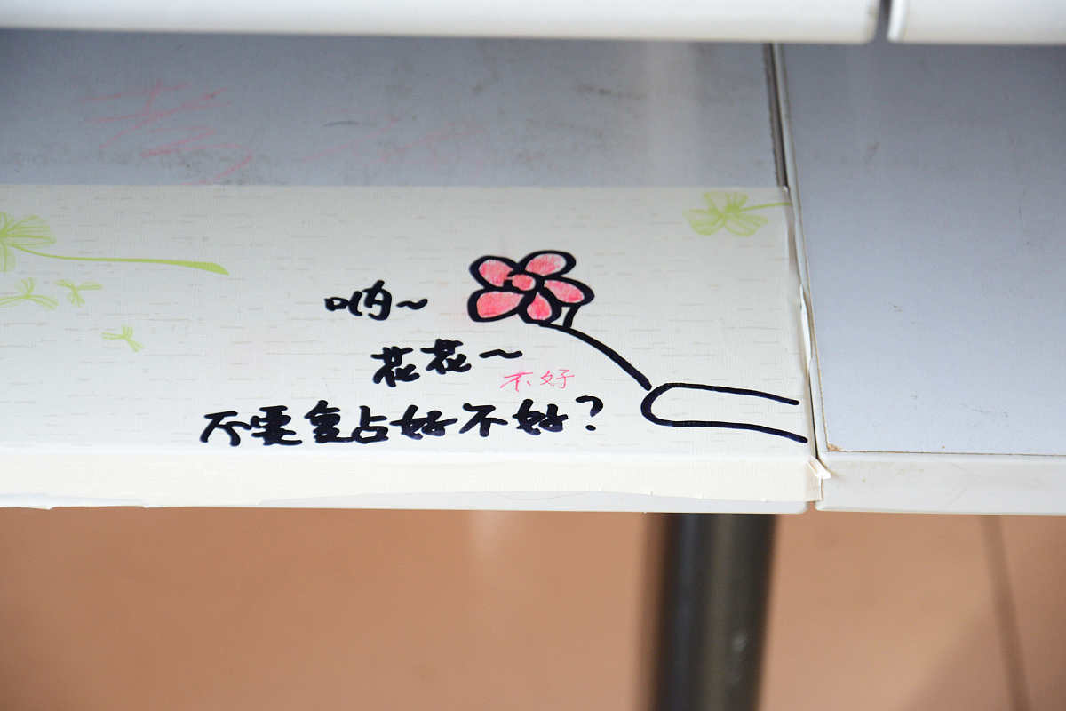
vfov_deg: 8.7
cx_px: 533
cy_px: 356
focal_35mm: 158
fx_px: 4663
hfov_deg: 13.0
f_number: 5.6
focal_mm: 105
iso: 800
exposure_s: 1/80
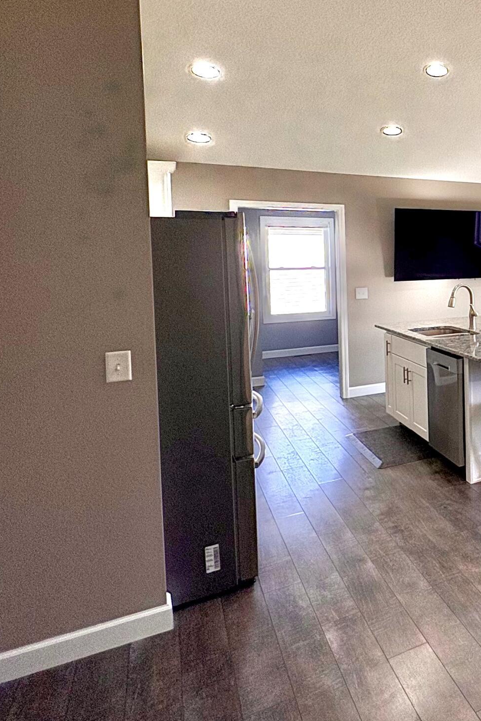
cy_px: 278
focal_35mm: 30
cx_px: 627
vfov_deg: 61.2
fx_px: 601
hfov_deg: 32.6
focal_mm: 2.22
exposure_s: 1/137
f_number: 2.2
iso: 125
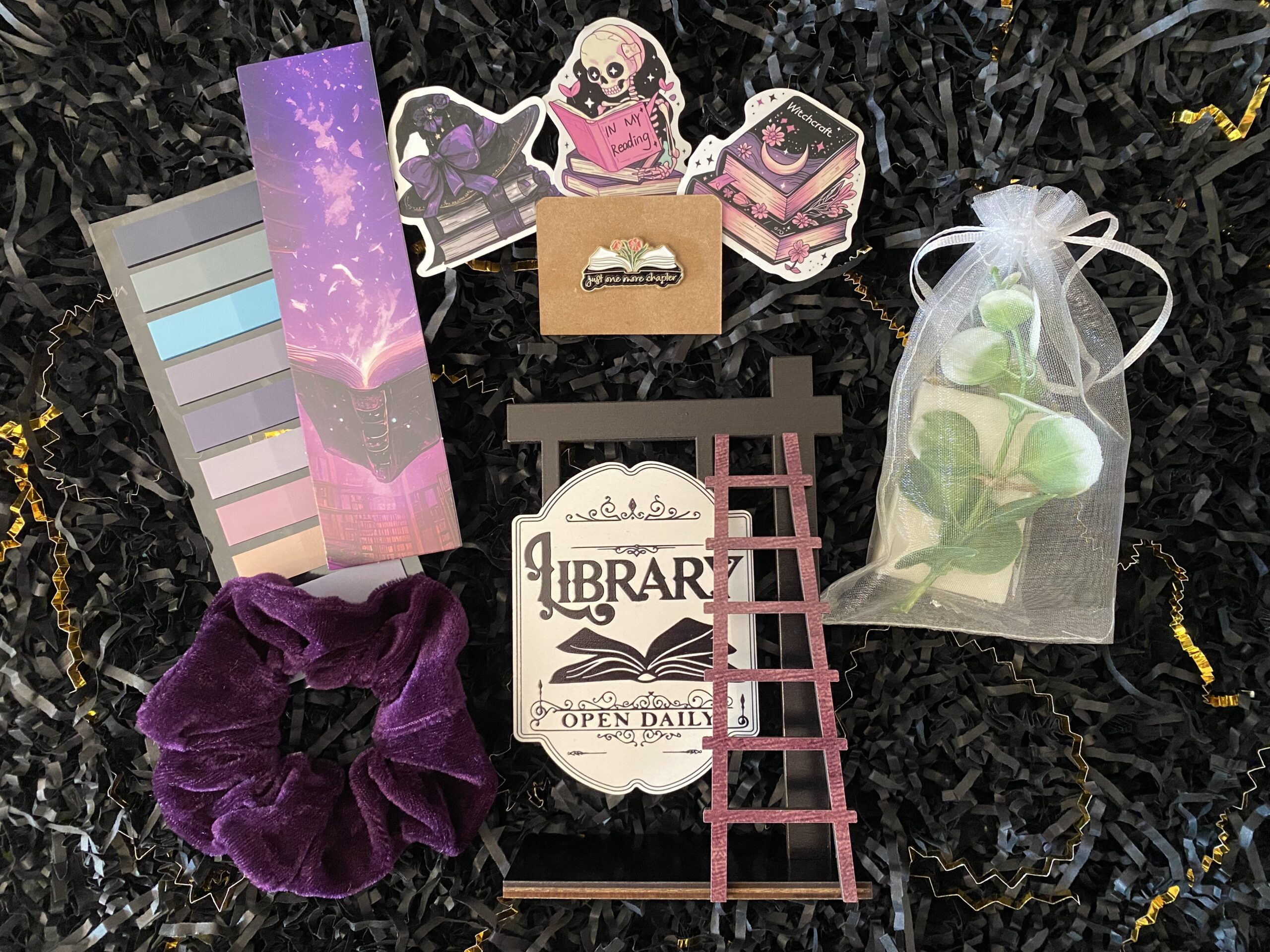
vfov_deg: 53.1
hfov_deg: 67.3
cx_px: 635
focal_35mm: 26
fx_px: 954
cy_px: 476
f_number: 1.8
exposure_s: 1/50
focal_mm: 4.25
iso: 500
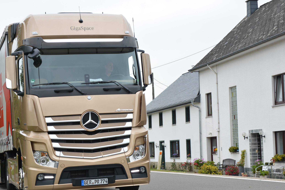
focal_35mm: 74
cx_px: 126
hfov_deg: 27.3
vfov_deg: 18.4
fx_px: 586
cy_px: 106
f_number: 7.1
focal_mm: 40
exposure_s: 1/100
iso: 160
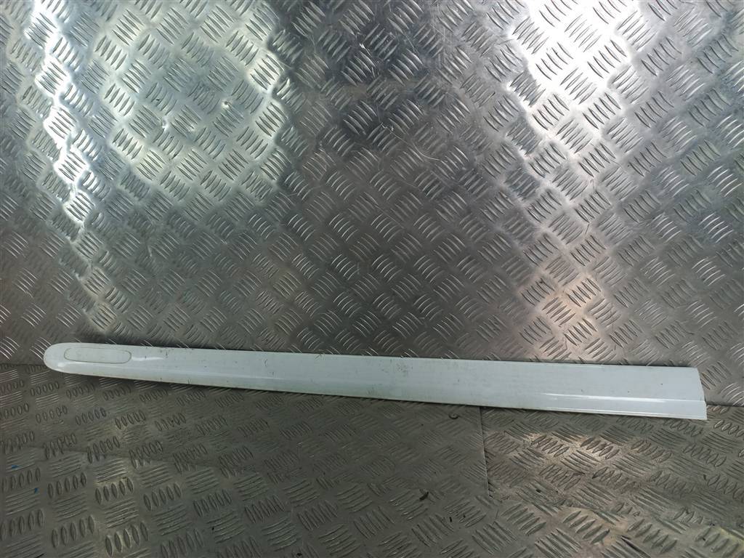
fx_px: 537
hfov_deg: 69.4
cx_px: 372
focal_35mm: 25
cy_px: 279
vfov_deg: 54.9
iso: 25
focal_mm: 4.6
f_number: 1.8
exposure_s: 1/107
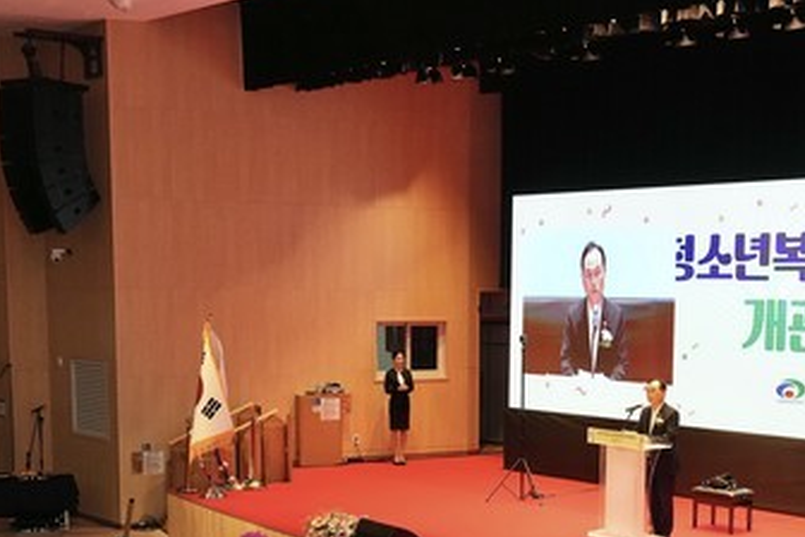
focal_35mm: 59
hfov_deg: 33.7
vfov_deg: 22.6
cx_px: 513
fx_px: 1319
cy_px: 455
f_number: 6.3
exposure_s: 1/250
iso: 3200
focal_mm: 33
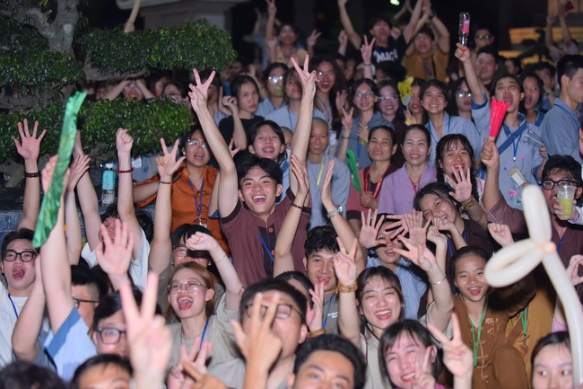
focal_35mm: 75
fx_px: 1214
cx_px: 292
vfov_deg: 18.2
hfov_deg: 27.0
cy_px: 194
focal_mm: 75
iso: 500
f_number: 2.8
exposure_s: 1/160
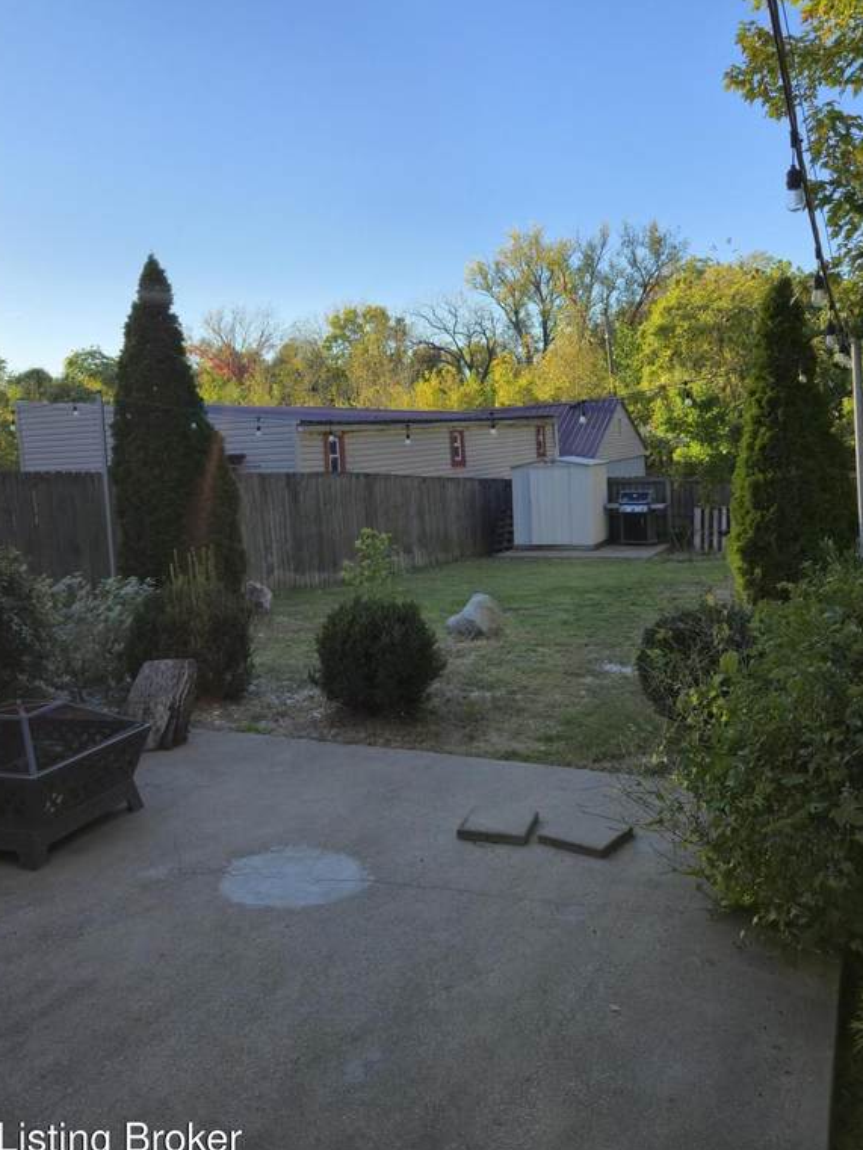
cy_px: 479
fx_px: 964
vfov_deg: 61.3
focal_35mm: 29
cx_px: 404
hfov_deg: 48.2
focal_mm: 5.4
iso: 25
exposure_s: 1/942
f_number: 1.8
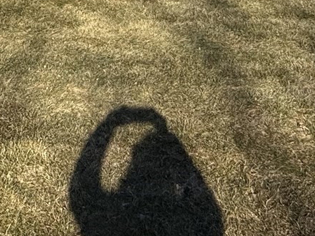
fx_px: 592
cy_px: -216
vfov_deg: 17.3
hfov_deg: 29.0
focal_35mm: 65
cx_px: 51
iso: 50
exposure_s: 1/1901
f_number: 2.2
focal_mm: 2.22
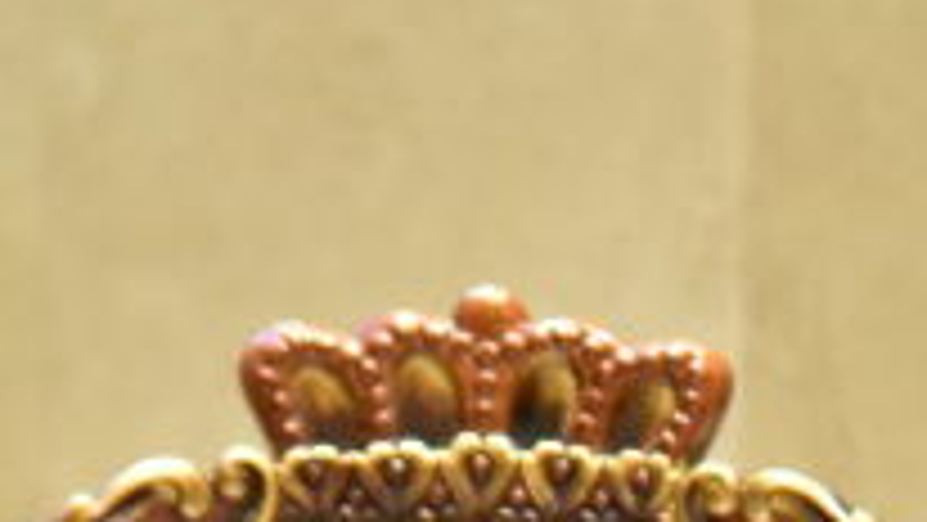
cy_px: 1456
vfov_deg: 1.9
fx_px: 15391
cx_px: 639
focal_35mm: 626
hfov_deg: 3.4
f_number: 4
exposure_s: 1/200
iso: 2000
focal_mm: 120
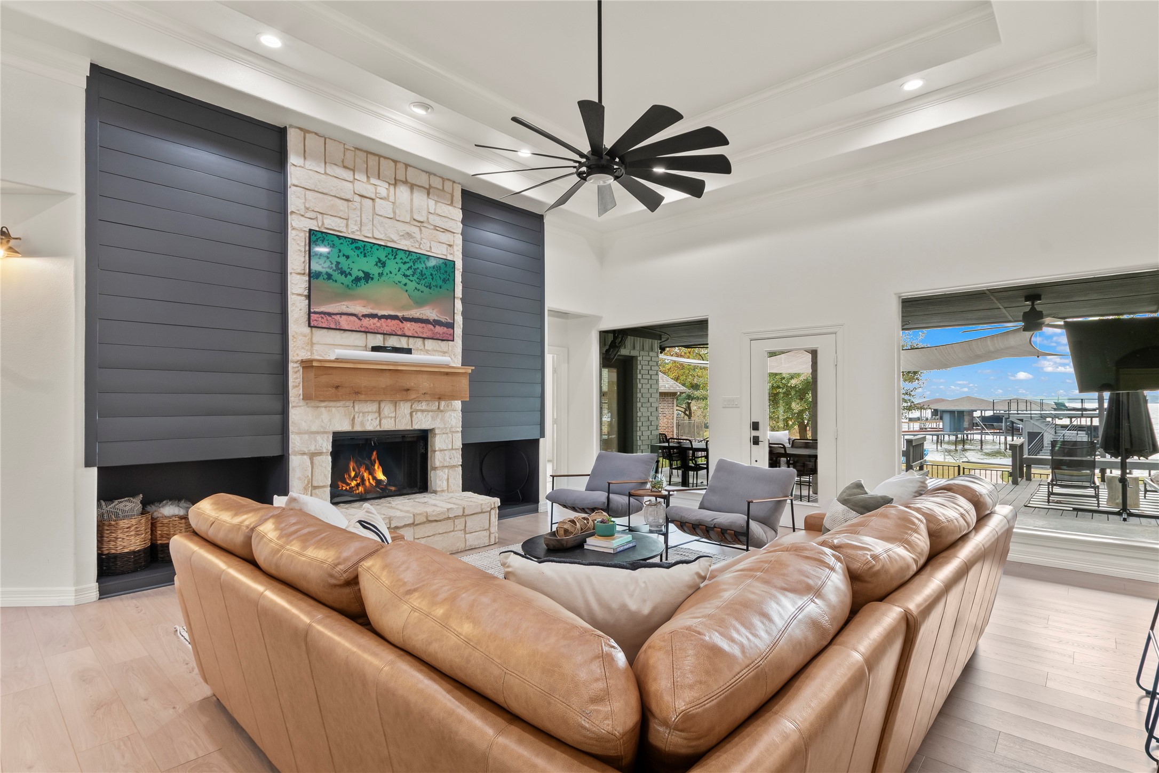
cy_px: 386
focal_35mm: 17
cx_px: 580
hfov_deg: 93.3
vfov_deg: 70.4
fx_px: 547
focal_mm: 11.5
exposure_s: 1/3
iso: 100
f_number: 9
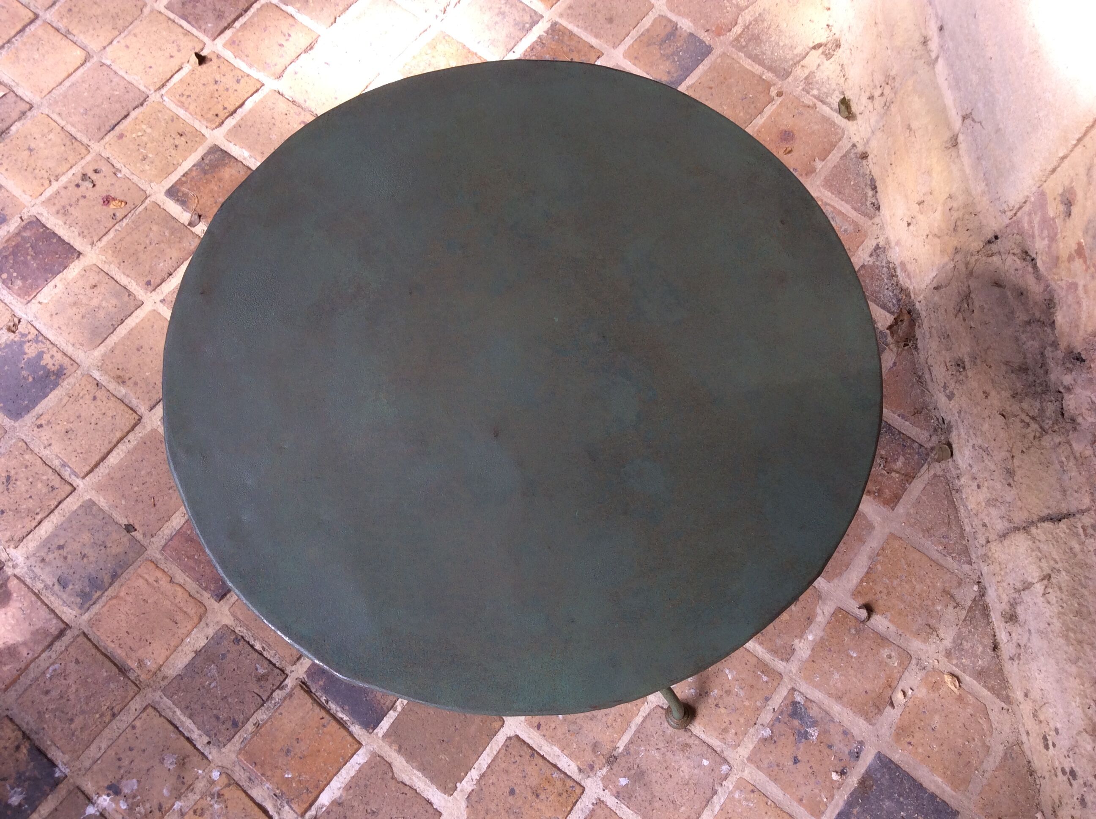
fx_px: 1012
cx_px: 548
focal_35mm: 32
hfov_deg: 56.9
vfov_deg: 44.1
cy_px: 410
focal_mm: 3.3
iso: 32
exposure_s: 1/135
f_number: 2.4
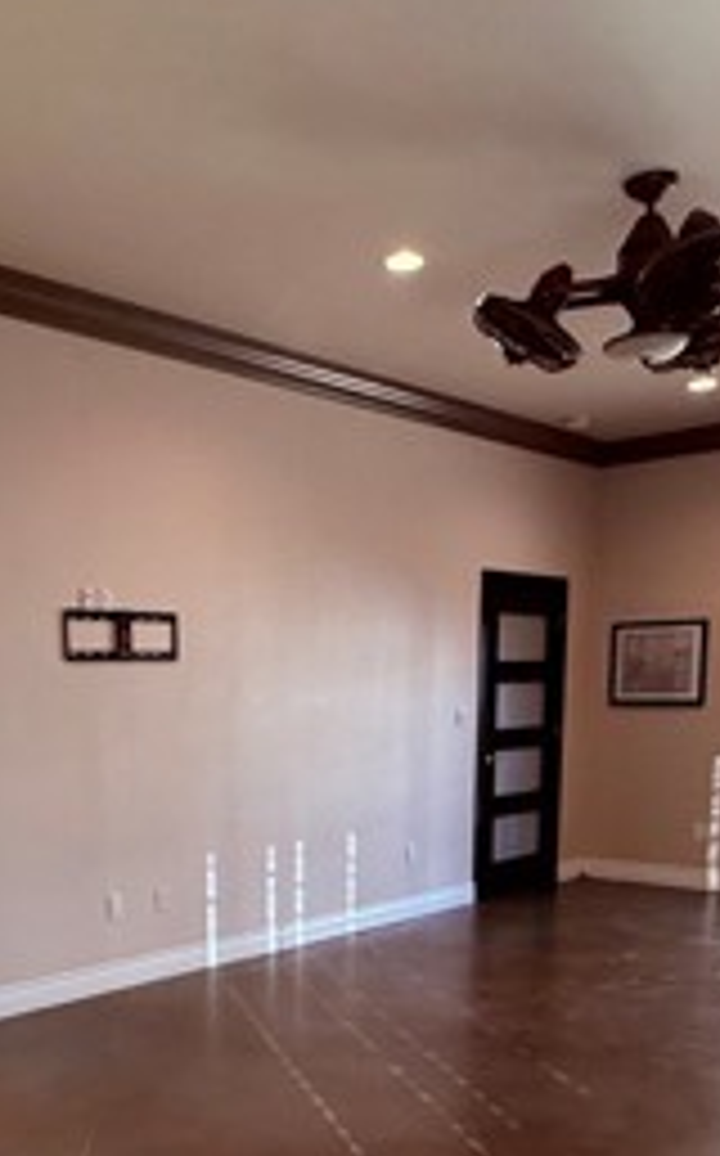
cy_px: 877
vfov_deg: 50.5
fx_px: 1165
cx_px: 207
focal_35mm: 37
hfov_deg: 33.8
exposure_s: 1/120
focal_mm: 2.22
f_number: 2.2
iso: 320
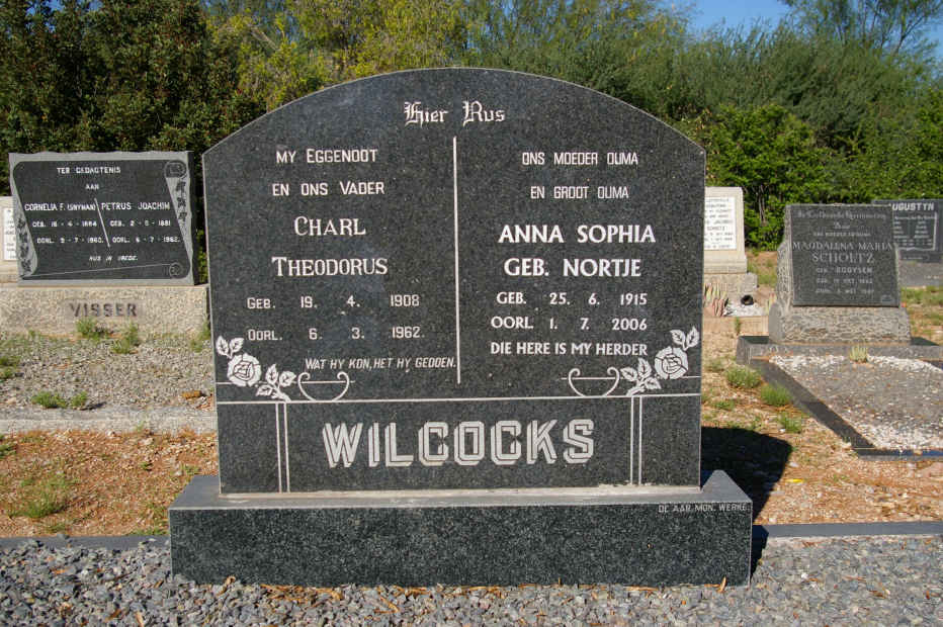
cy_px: 314
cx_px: 472
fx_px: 1021
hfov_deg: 49.6
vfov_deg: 34.2
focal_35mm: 39
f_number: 5.6
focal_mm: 26
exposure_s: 1/1500
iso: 200
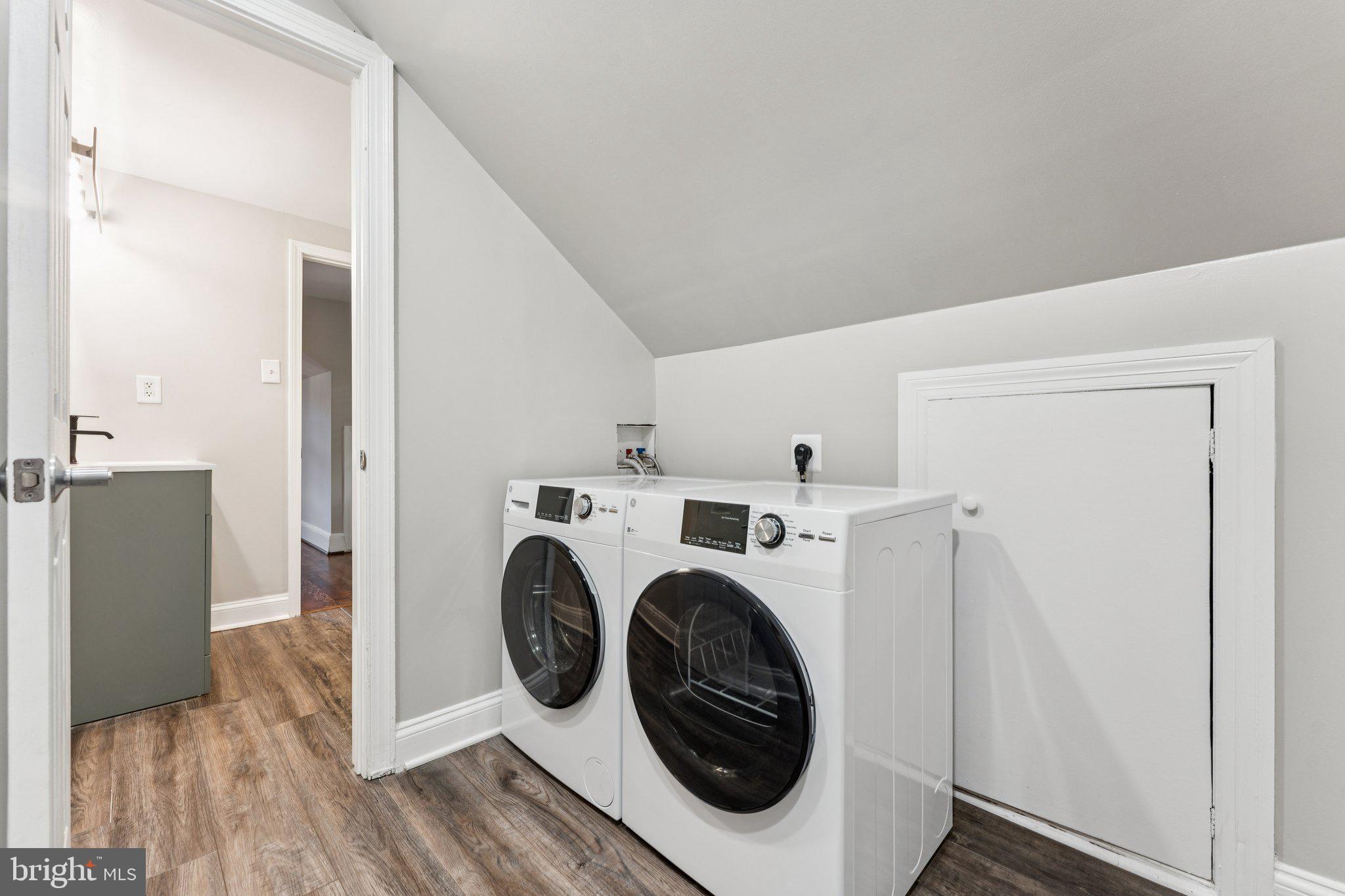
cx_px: 672
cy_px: 448
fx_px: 523
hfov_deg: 104.3
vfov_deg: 81.2
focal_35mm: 14
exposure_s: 1/5
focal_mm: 14
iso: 200
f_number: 8
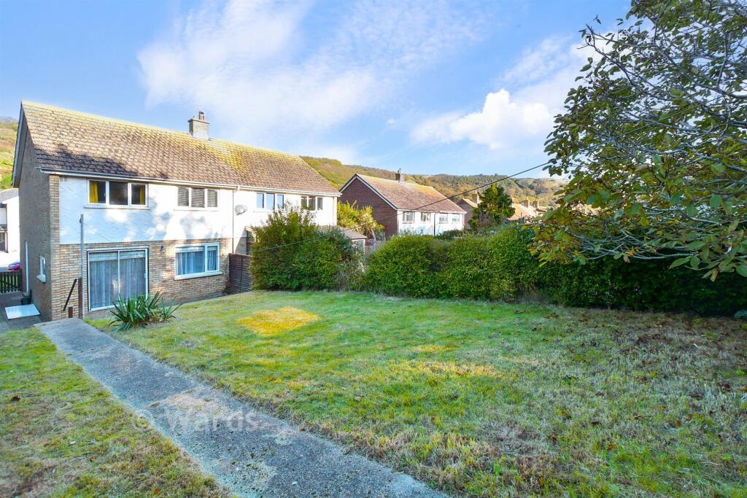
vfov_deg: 77.3
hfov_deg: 100.4
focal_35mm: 15
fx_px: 311
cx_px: 374
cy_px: 249
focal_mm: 10
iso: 160
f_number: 6.3
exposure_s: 1/100
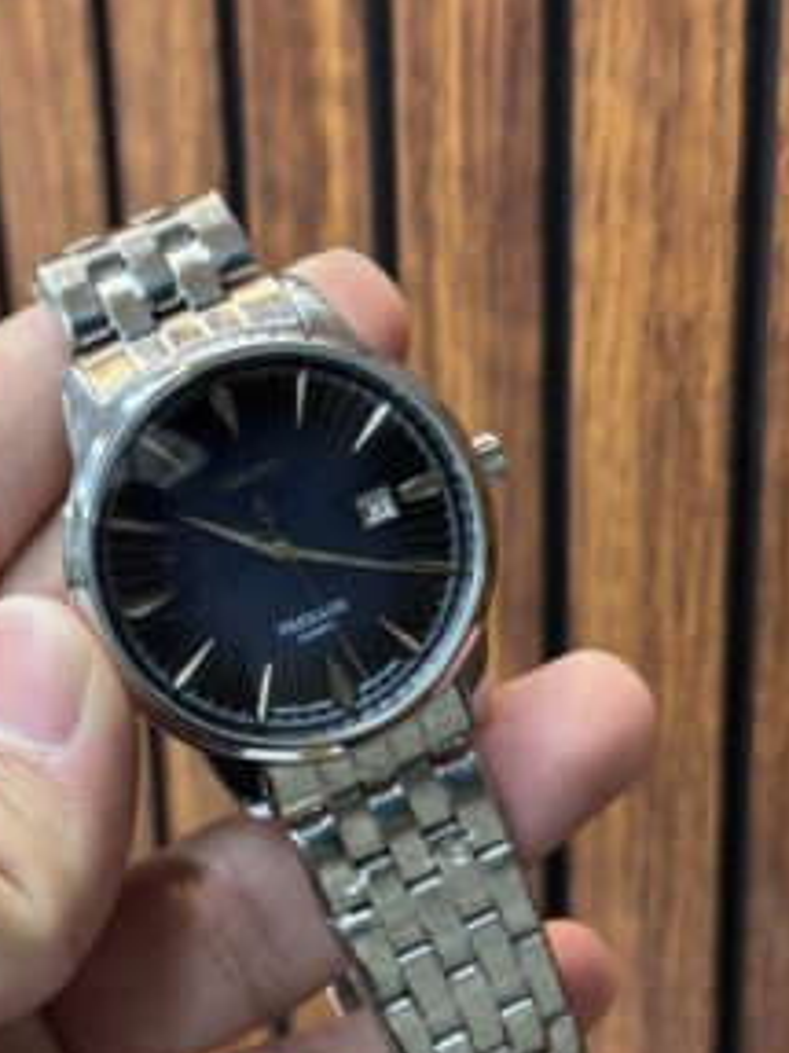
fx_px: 2038
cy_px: 635
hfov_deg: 21.8
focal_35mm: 67
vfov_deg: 28.9
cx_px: 261
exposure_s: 1/50
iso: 200
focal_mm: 6.76
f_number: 1.78
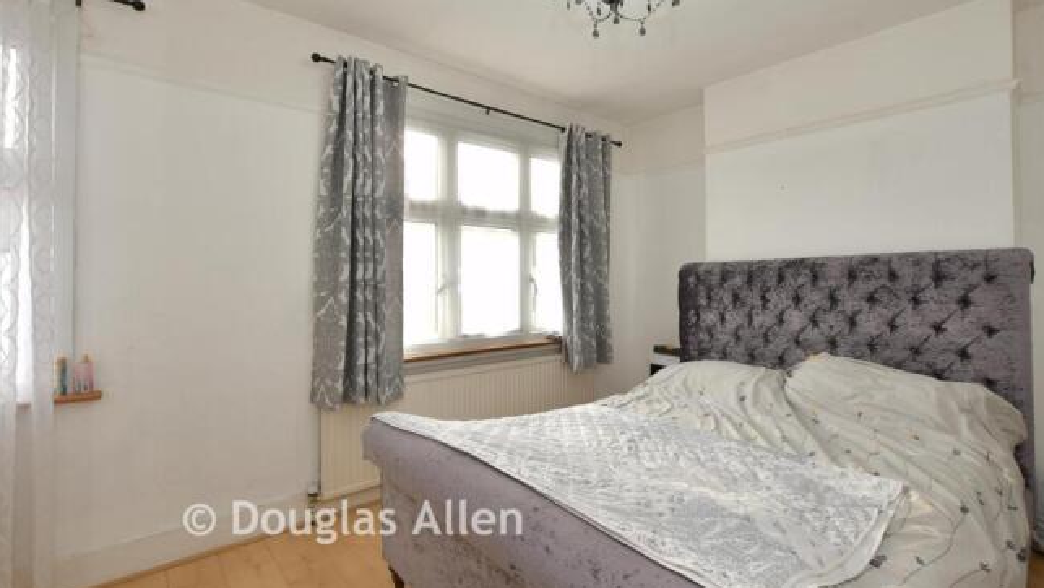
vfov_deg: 67.1
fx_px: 443
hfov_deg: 99.4
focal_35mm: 16
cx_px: 528
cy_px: 275
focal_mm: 10
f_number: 8
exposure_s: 1/3
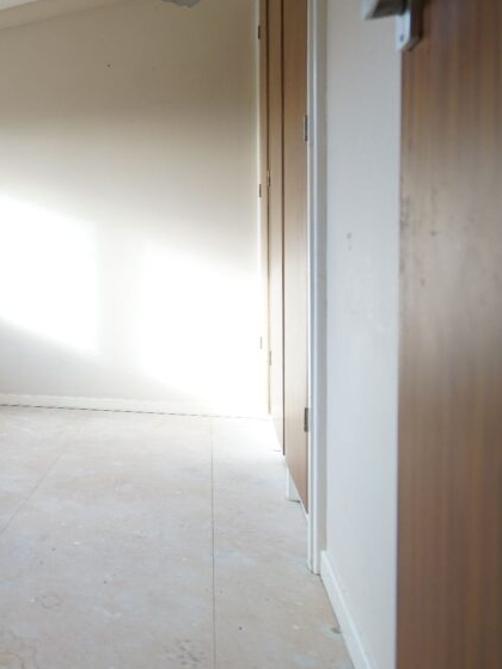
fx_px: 638
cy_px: 328
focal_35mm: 33
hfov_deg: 32.6
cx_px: -145
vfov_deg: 55.3
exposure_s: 1/100
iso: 400
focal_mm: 16
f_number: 4
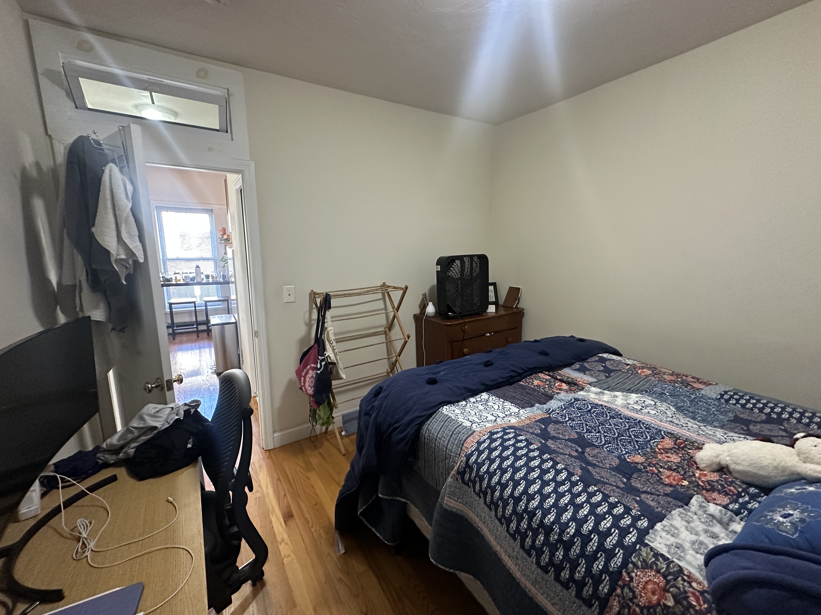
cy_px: 308
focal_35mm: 14
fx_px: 332
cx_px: 410
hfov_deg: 102.1
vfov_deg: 85.7
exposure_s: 1/60
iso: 400
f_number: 2.2
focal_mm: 2.22
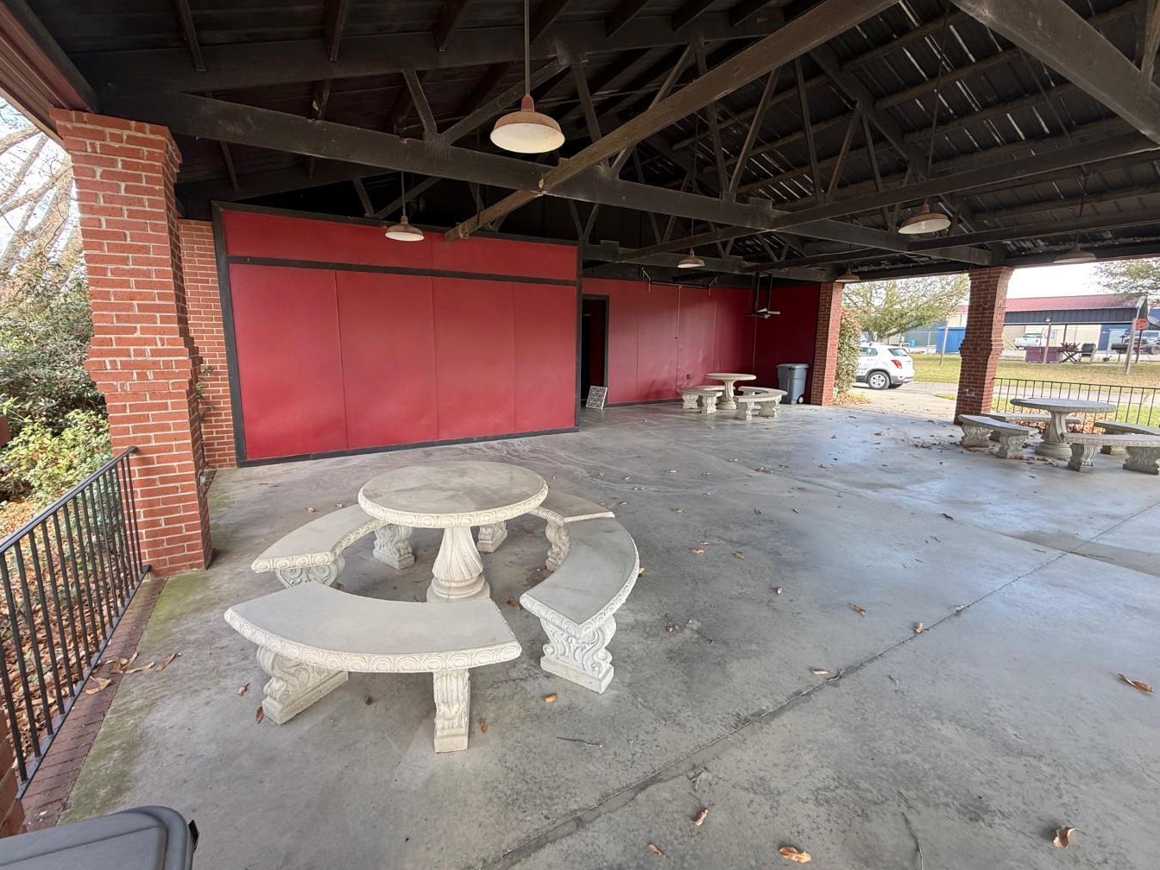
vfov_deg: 81.7
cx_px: 564
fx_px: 503
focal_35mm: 15
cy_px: 413
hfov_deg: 98.1
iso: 80
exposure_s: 1/99
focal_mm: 2.22
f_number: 2.2
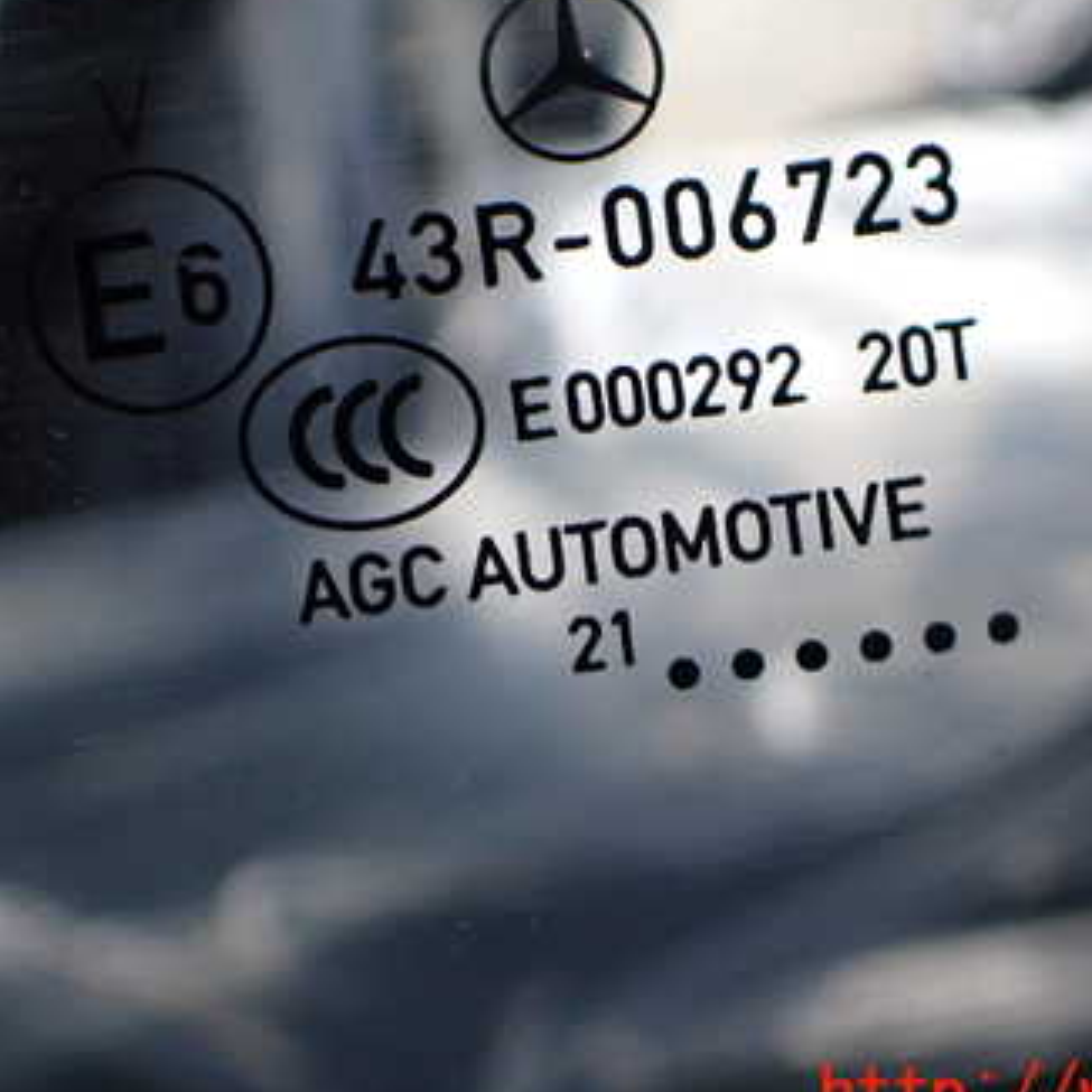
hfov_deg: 34.7
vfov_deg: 34.4
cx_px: 571
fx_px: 1749
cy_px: 383
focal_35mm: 49
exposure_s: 1/125
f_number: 2.3
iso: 400
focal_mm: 5.4
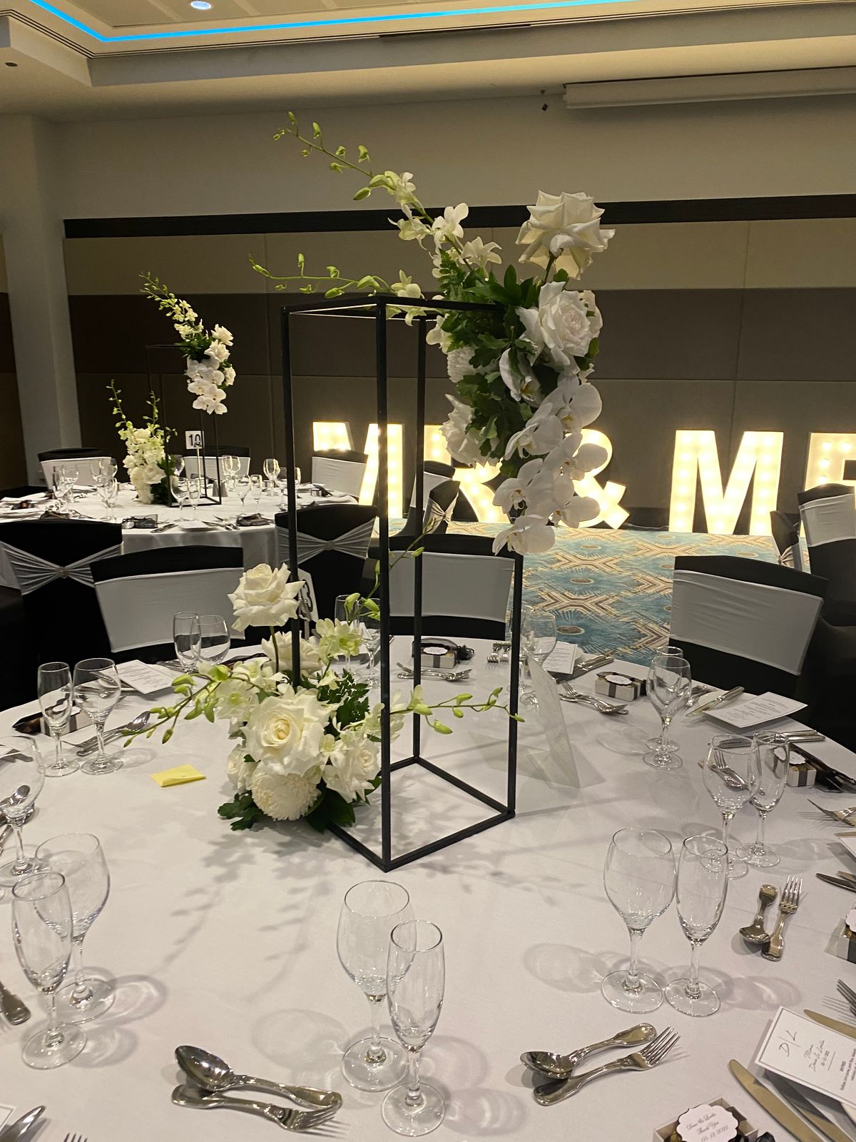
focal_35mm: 26
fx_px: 857
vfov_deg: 67.3
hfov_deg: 53.1
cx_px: 428
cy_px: 571
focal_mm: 4.25
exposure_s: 1/50
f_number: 1.8
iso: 250
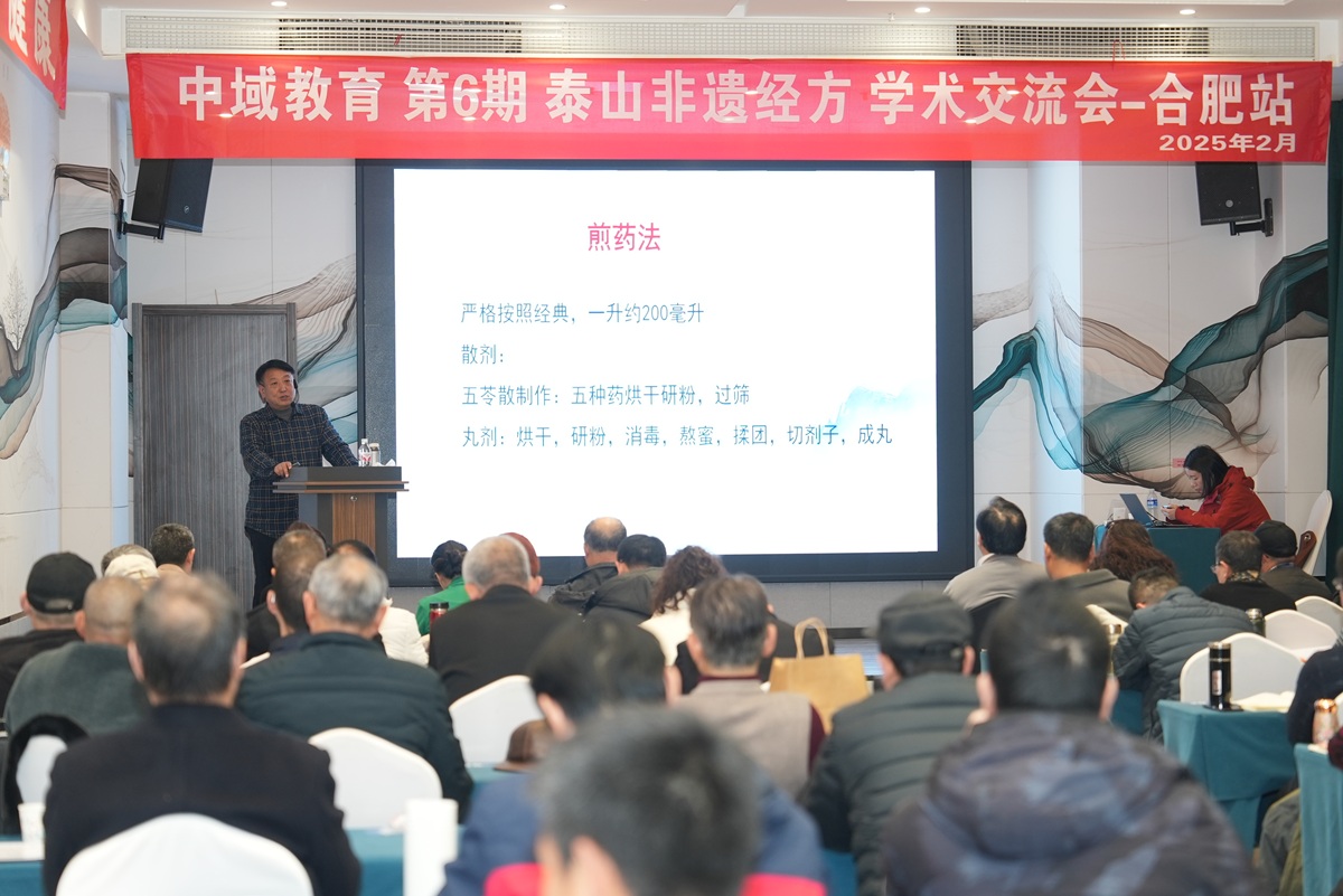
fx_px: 2612
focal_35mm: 70
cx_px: 672
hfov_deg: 28.8
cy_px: 448
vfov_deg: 19.5
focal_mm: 70
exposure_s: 1/125
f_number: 2.8
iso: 640
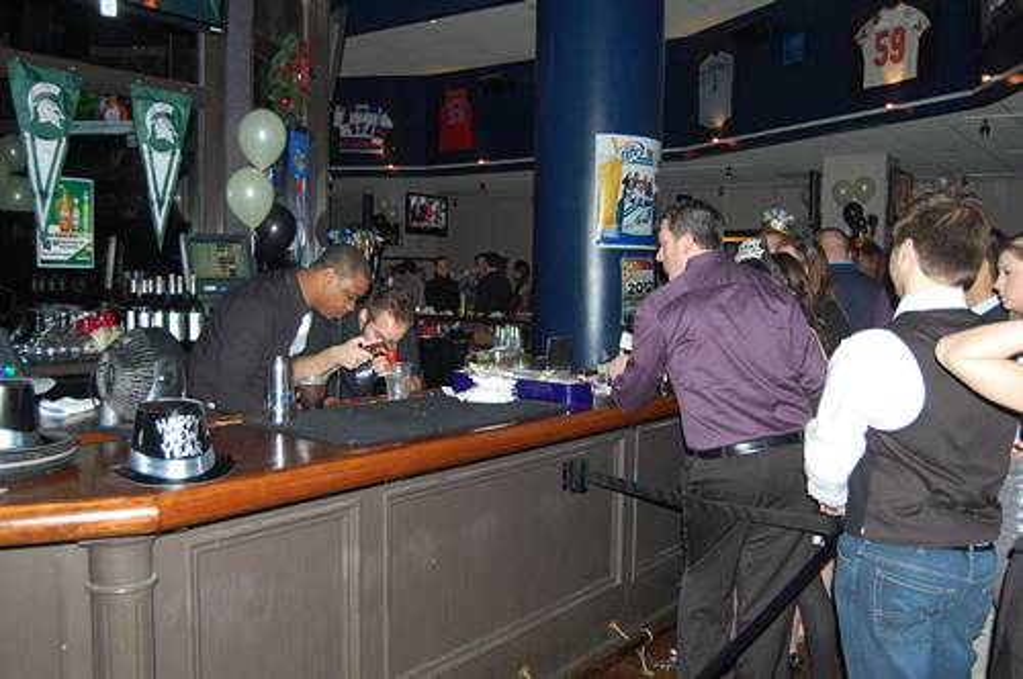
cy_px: 340
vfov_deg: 39.9
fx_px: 937
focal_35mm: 33
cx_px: 512
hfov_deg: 57.3
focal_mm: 22
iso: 400
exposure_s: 1/60
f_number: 3.8
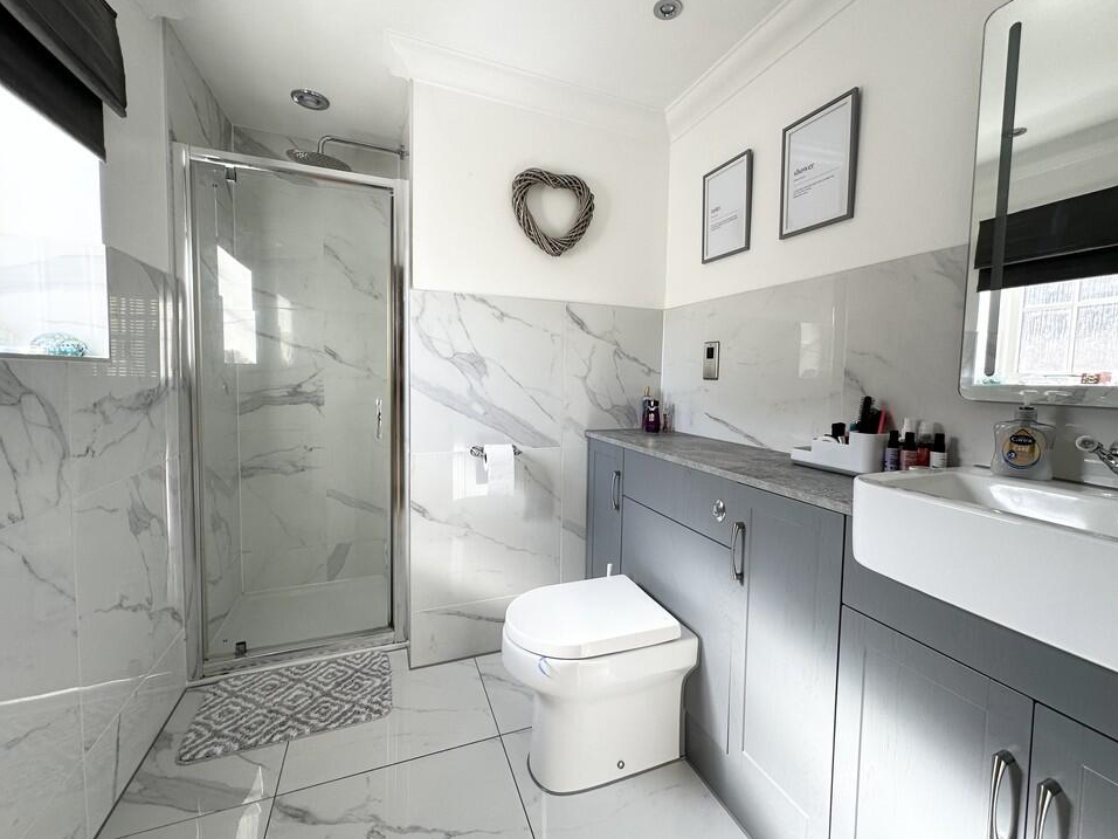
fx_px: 484
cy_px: 405
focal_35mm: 15
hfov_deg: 98.1
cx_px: 579
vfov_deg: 81.7
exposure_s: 1/99
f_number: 2.2
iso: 64
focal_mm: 2.22
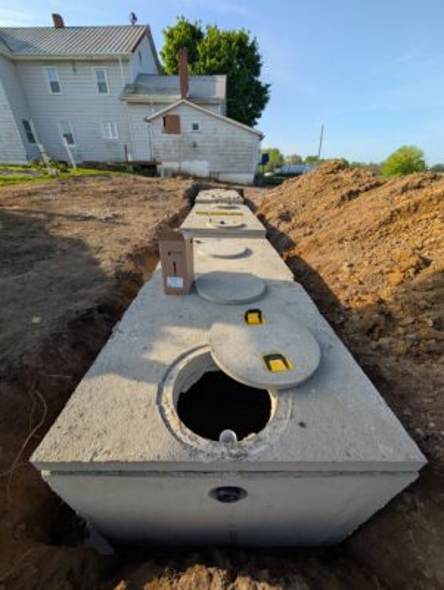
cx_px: 222
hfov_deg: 94.6
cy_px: 295
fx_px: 205
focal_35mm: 12
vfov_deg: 110.5
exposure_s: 1/1502
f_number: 1.7
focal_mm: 2.02
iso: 52
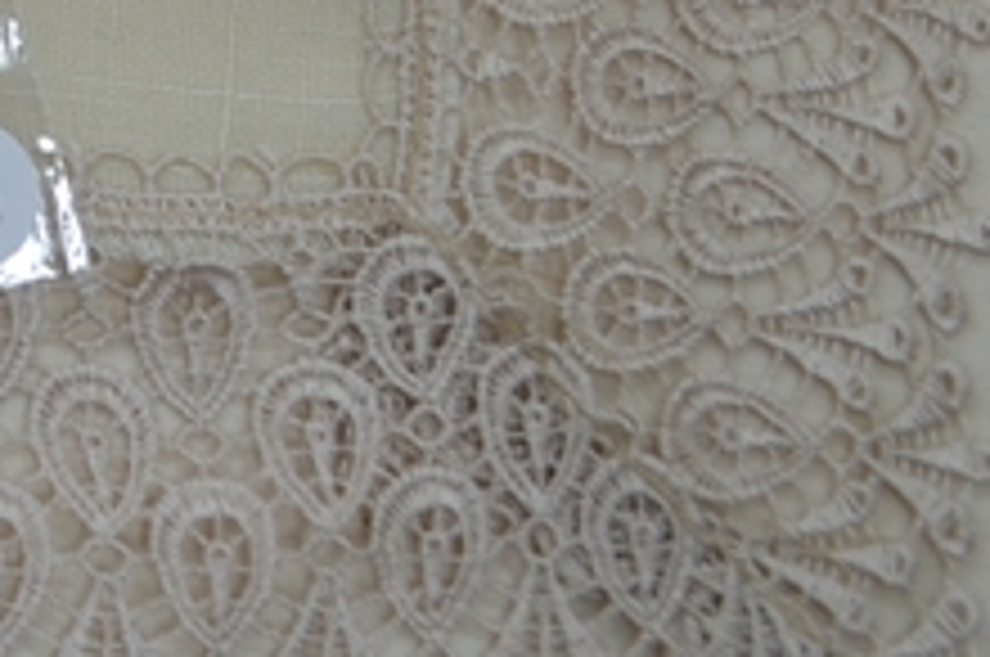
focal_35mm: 109
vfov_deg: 12.1
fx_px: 2993
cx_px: -711
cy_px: -266
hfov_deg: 16.2
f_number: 5.6
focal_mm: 20
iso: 180
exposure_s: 1/60
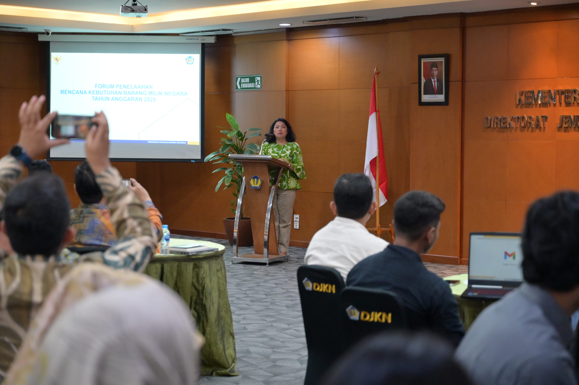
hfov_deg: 28.9
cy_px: 192
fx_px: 1125
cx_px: 290
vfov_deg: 19.4
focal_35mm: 70
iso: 5000
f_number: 4
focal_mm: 70
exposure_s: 1/200
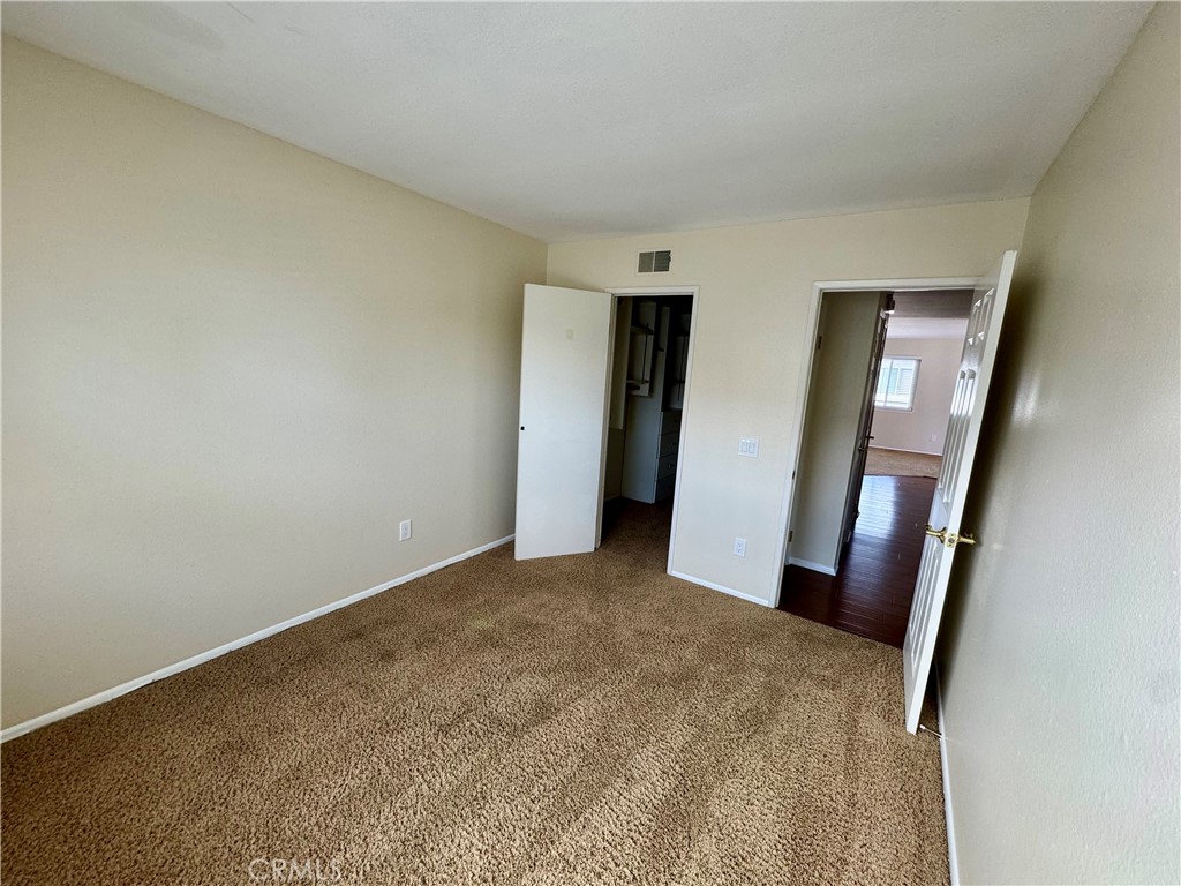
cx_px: 590
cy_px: 443
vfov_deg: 85.7
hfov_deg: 102.1
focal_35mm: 14
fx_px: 478
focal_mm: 2.22
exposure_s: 1/99
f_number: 2.2
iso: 125
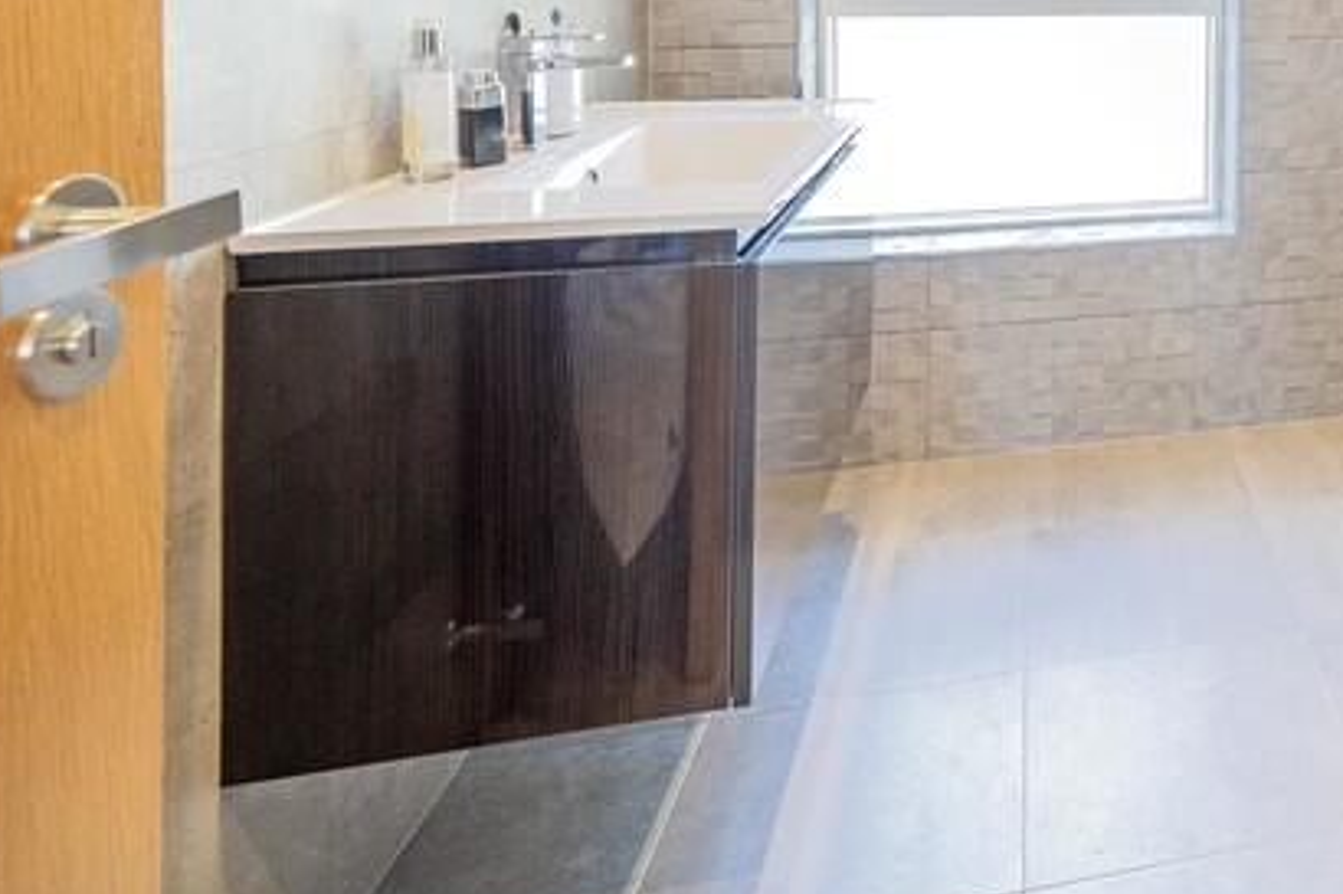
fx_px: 1119
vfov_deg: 37.7
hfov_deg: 49.5
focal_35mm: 30
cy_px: -44
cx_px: 1366
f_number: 4.5
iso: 500
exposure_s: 1/40
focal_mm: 12
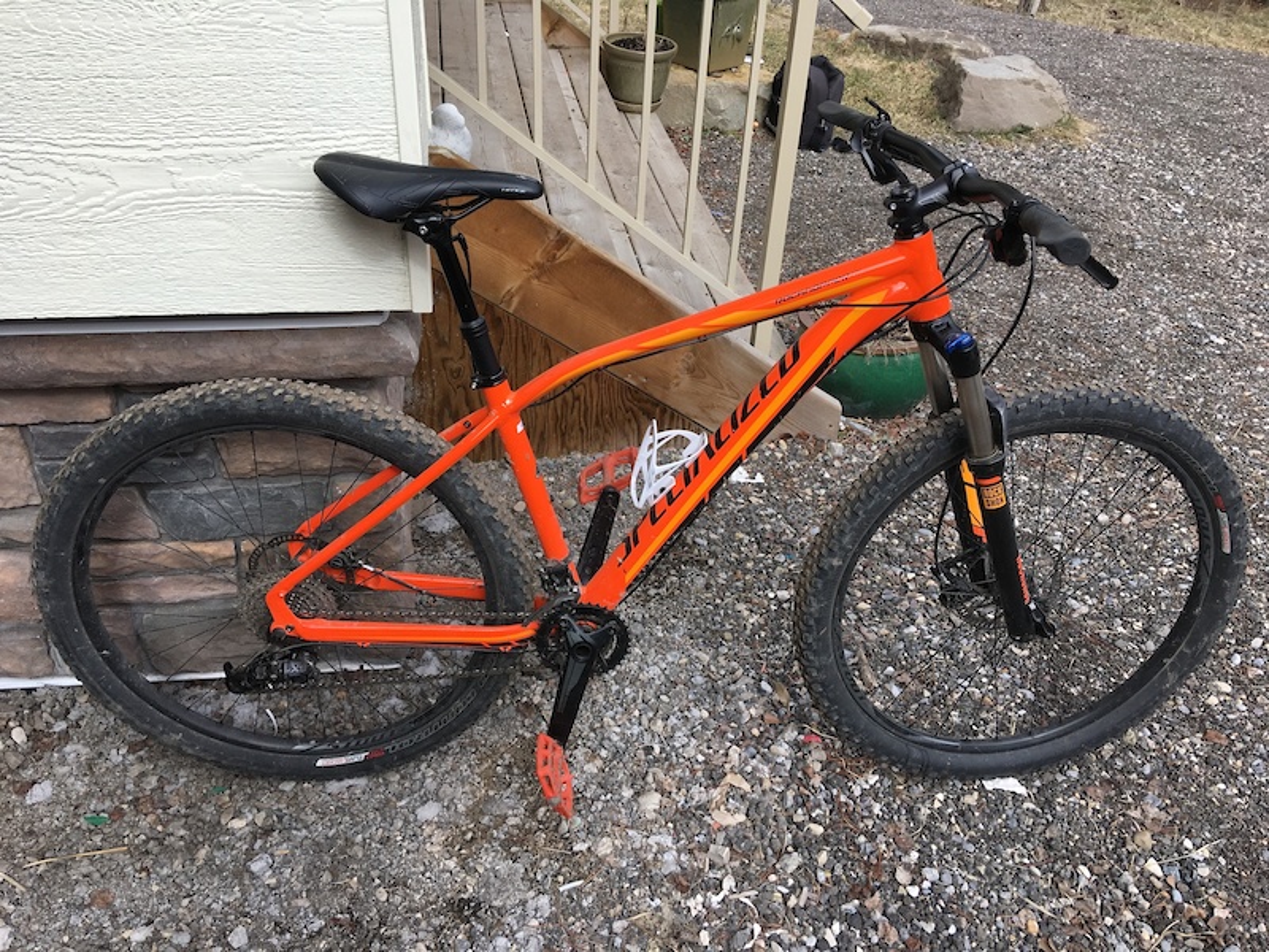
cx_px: 634
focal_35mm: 29
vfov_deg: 48.2
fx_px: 1063
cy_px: 476
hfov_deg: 61.7
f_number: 2.2
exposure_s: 1/481
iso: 25
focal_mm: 4.15
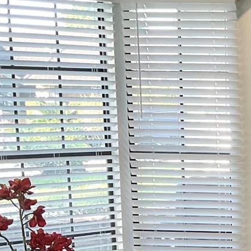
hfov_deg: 13.4
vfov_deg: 13.5
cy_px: 329
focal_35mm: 124
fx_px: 1017
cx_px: 353
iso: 64
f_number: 1.8
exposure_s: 1/60
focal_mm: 3
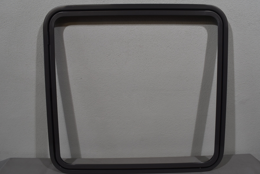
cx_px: 135
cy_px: 86
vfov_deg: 45.0
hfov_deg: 63.6
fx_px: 209
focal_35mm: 29
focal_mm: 18
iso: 250
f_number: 8
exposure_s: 1/60
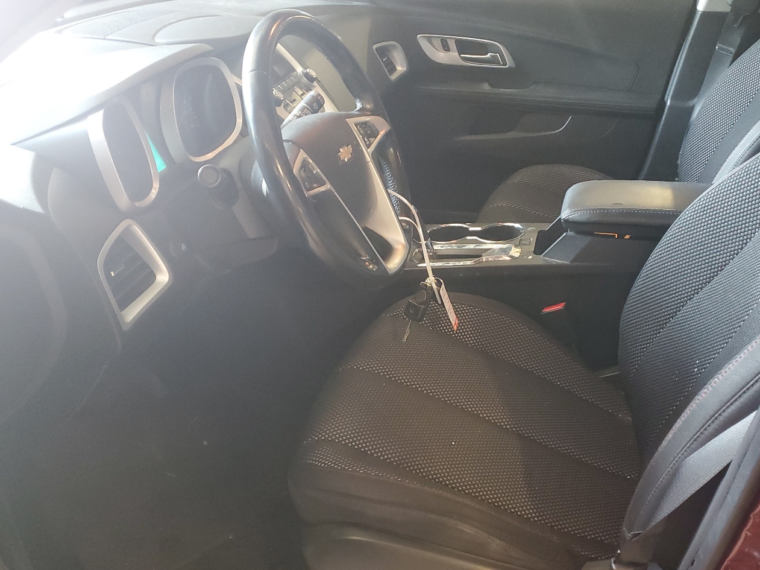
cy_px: 333
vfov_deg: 42.8
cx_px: 437
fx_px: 724
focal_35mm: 33
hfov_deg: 55.1
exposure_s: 1/40
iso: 321
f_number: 1.5
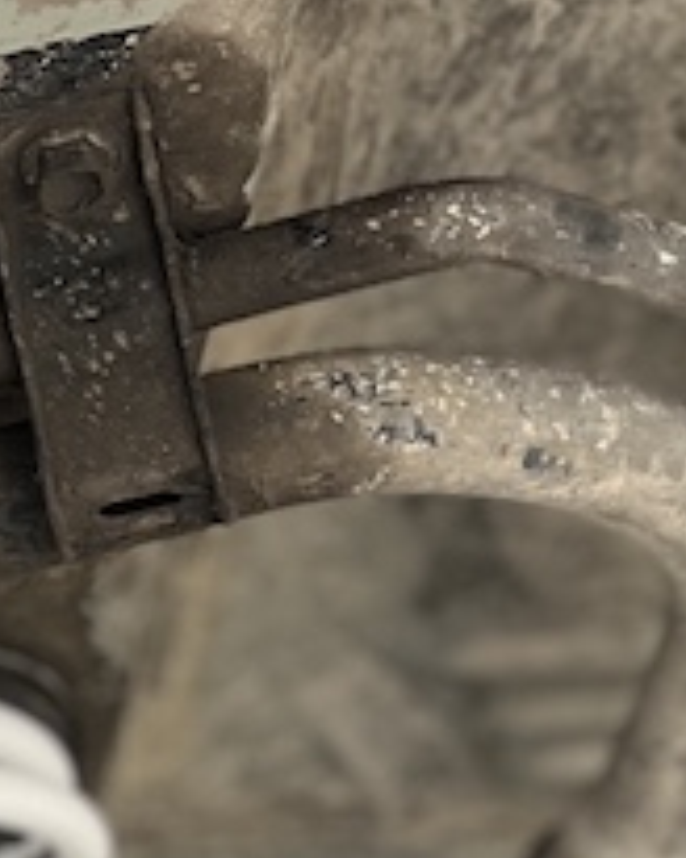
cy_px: 986
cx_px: -184
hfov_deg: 11.4
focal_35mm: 132
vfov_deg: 14.2
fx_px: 3350
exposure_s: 1/100
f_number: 1.5
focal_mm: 5.7
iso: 125
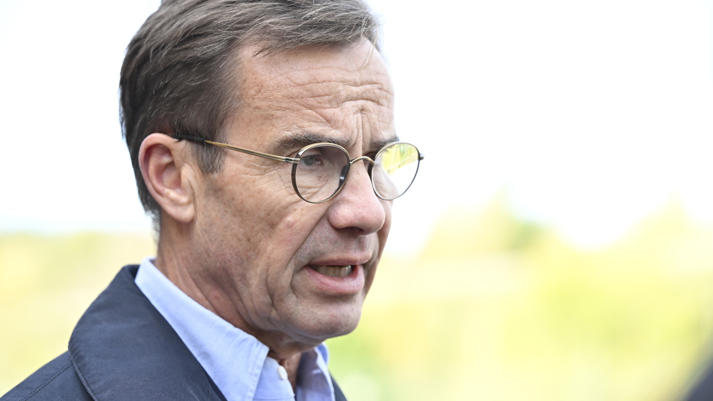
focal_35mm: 121
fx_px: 2287
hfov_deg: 17.7
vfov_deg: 10.0
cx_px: 355
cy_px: 180
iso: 500
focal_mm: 115
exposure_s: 1/640
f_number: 4
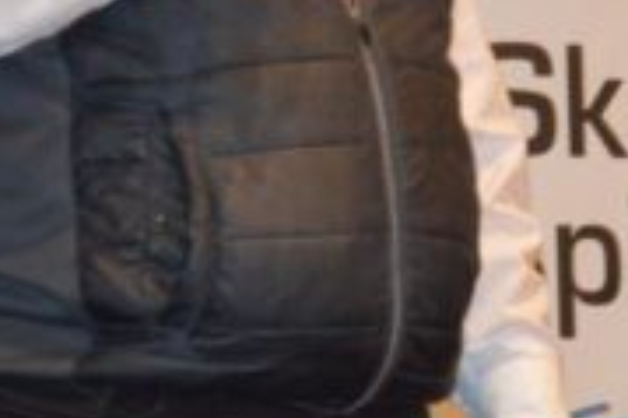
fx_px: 7355
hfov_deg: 4.9
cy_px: -321
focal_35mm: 422
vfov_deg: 3.2
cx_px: 295
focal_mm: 70
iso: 1250
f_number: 4.5
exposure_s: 1/60
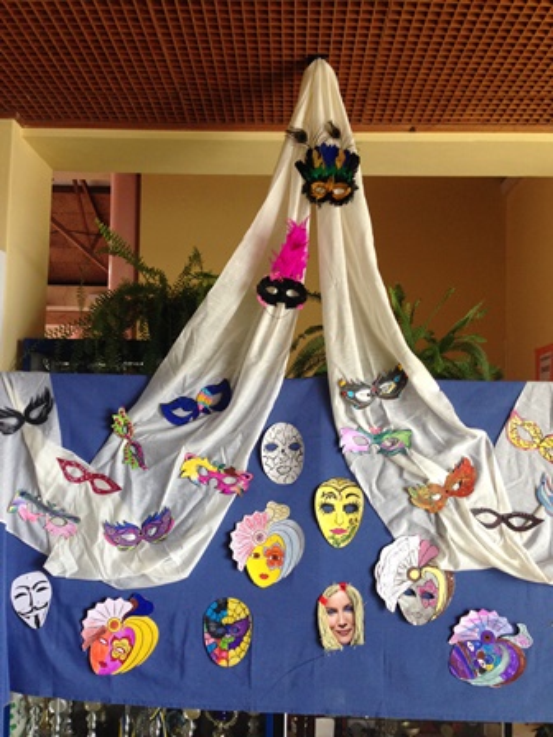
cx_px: 276
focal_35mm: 33
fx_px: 703
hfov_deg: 42.9
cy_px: 368
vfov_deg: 55.4
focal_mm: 4.12
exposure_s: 1/20
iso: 100
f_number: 2.4
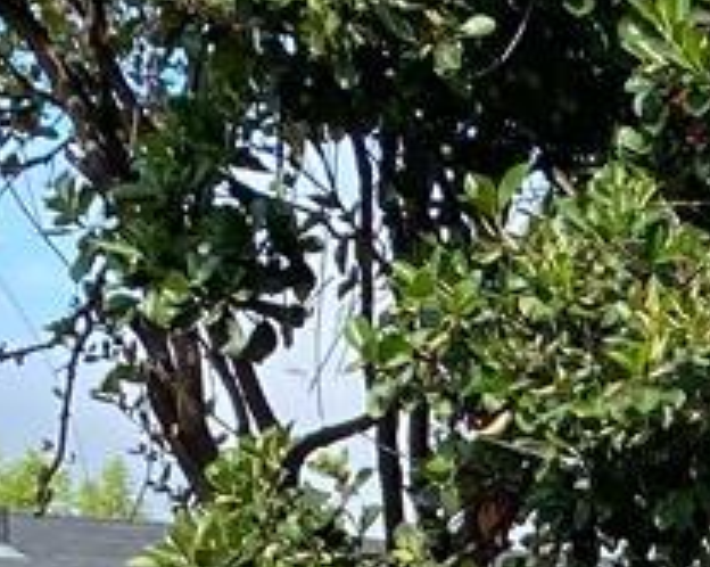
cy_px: 1792
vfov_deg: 7.3
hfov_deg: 9.2
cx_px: 1819
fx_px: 3842
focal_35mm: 183
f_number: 1.8
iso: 32
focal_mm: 4.25
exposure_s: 1/1504
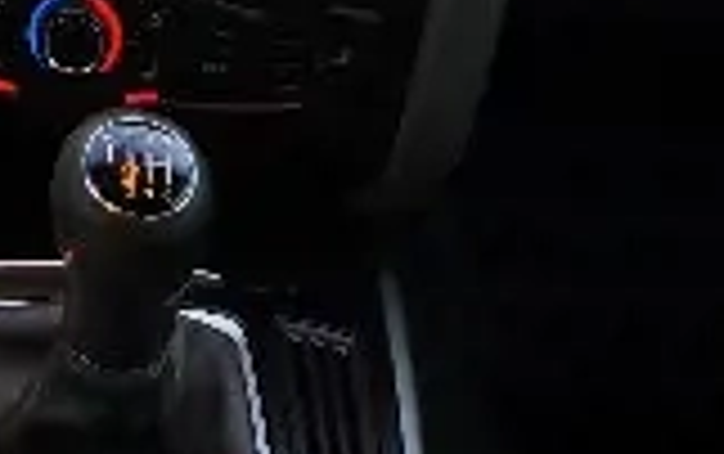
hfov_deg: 13.4
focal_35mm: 151
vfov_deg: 8.2
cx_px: -184
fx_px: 2983
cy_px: -490
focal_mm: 6.57
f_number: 1.6
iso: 250
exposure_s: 1/101
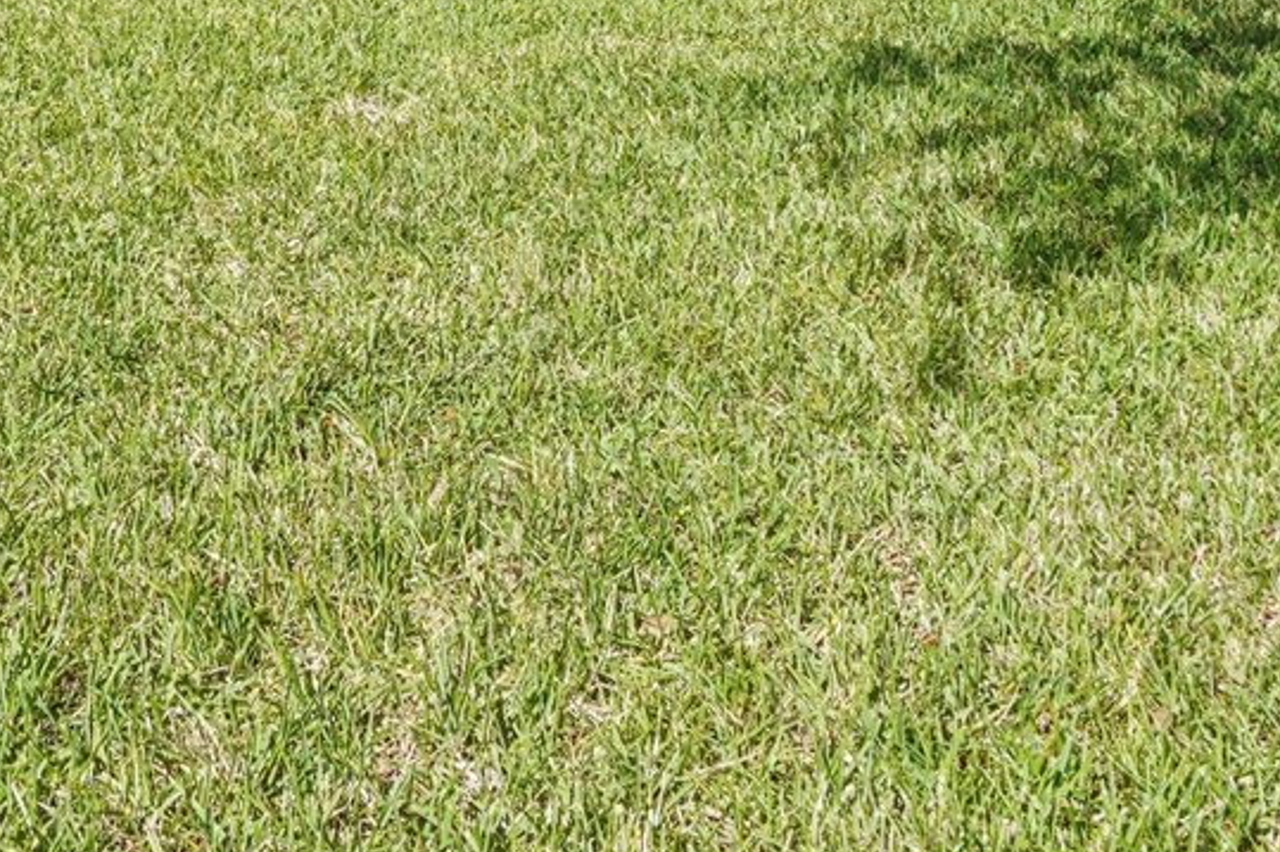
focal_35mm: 57
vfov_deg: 20.1
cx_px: 380
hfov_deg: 34.6
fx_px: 2026
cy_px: -459
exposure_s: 1/200
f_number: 8
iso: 100
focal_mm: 10
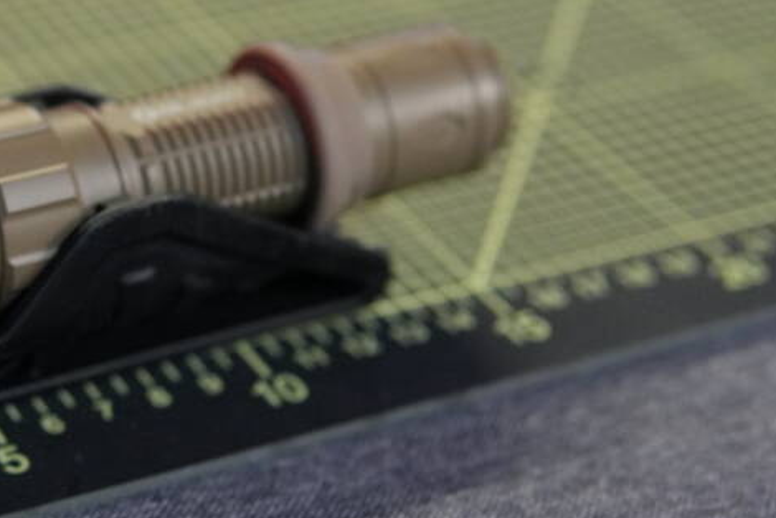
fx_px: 2114
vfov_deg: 14.0
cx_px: -5
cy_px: 204
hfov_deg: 20.1
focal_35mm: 98
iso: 2500
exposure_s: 1/160
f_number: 2
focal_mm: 30
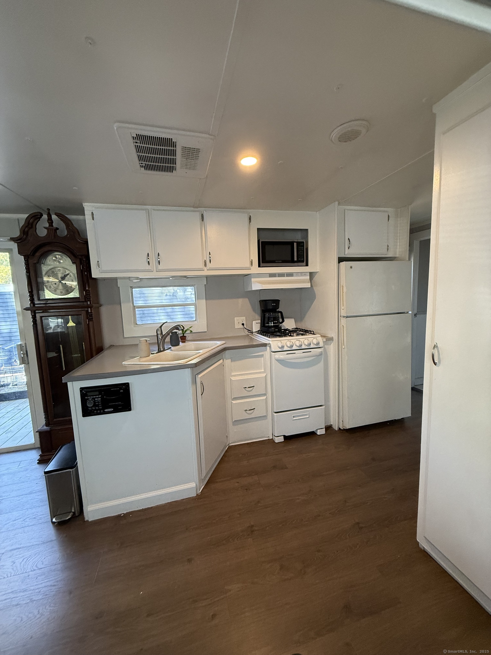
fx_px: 265
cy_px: 328
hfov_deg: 85.7
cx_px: 246
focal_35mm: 14
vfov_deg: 102.1
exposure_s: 1/120
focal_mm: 2.22
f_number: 2.2
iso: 320
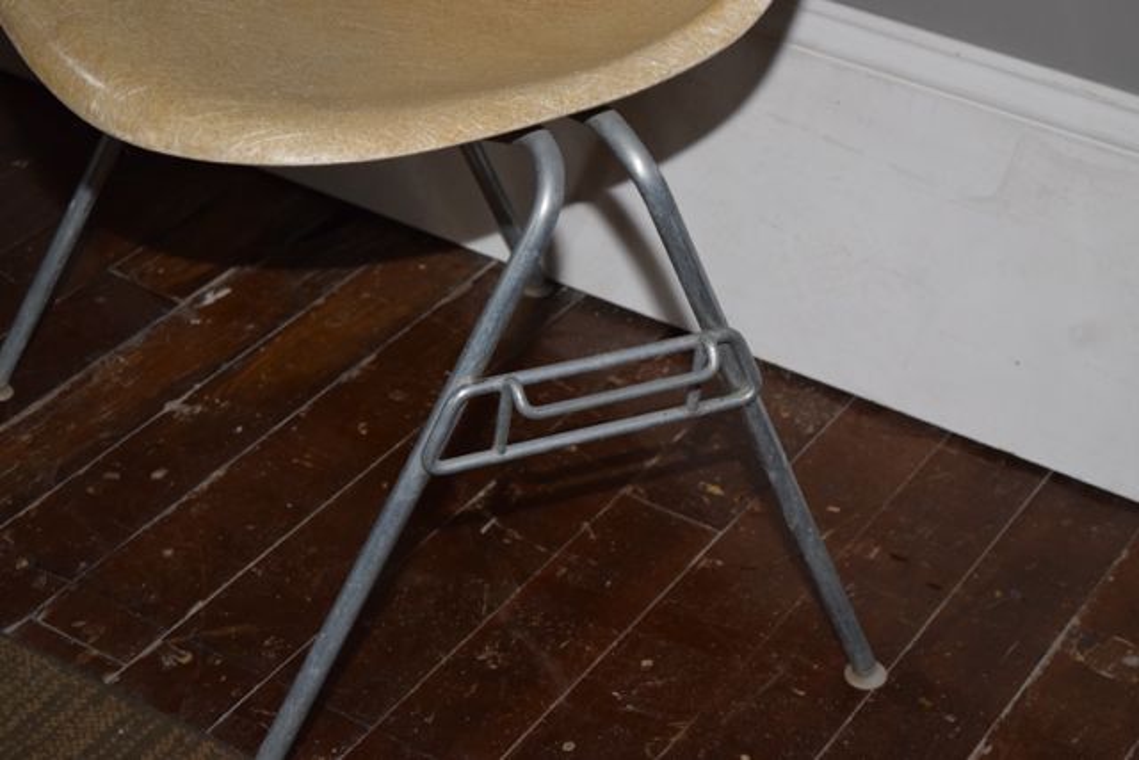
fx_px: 2611
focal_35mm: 82
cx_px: 570
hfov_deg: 24.6
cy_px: 380
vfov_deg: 16.6
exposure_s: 1/125
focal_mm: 55
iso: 1600
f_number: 5.6
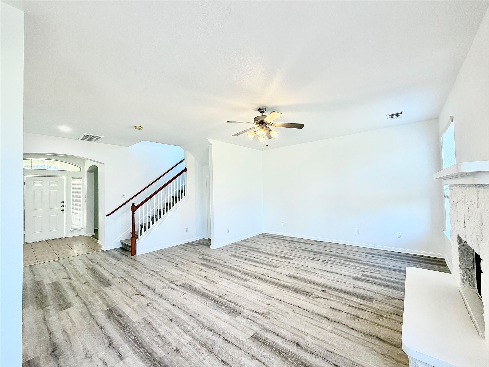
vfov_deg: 85.7
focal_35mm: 14
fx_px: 198
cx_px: 244
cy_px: 184
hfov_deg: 102.1
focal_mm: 2.22
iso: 250
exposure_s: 1/120
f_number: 2.2
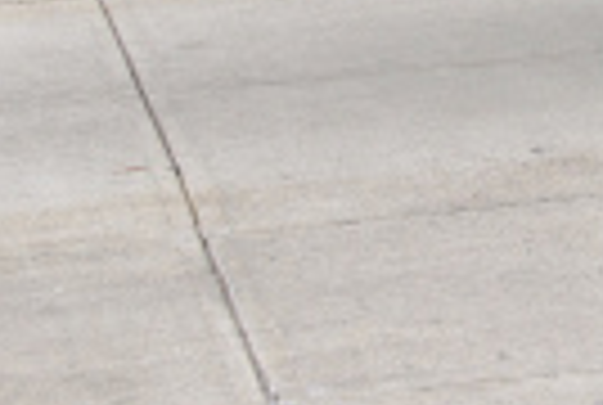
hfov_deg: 7.2
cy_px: -835
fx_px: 4516
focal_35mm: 269
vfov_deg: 4.9
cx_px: 1366
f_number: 8
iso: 100
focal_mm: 38
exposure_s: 1/160
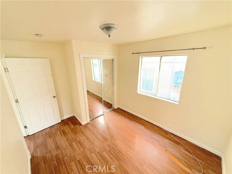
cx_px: 116
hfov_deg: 102.1
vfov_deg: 85.7
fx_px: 94
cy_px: 87
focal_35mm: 14
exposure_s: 1/120
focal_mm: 2.22
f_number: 2.2
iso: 320
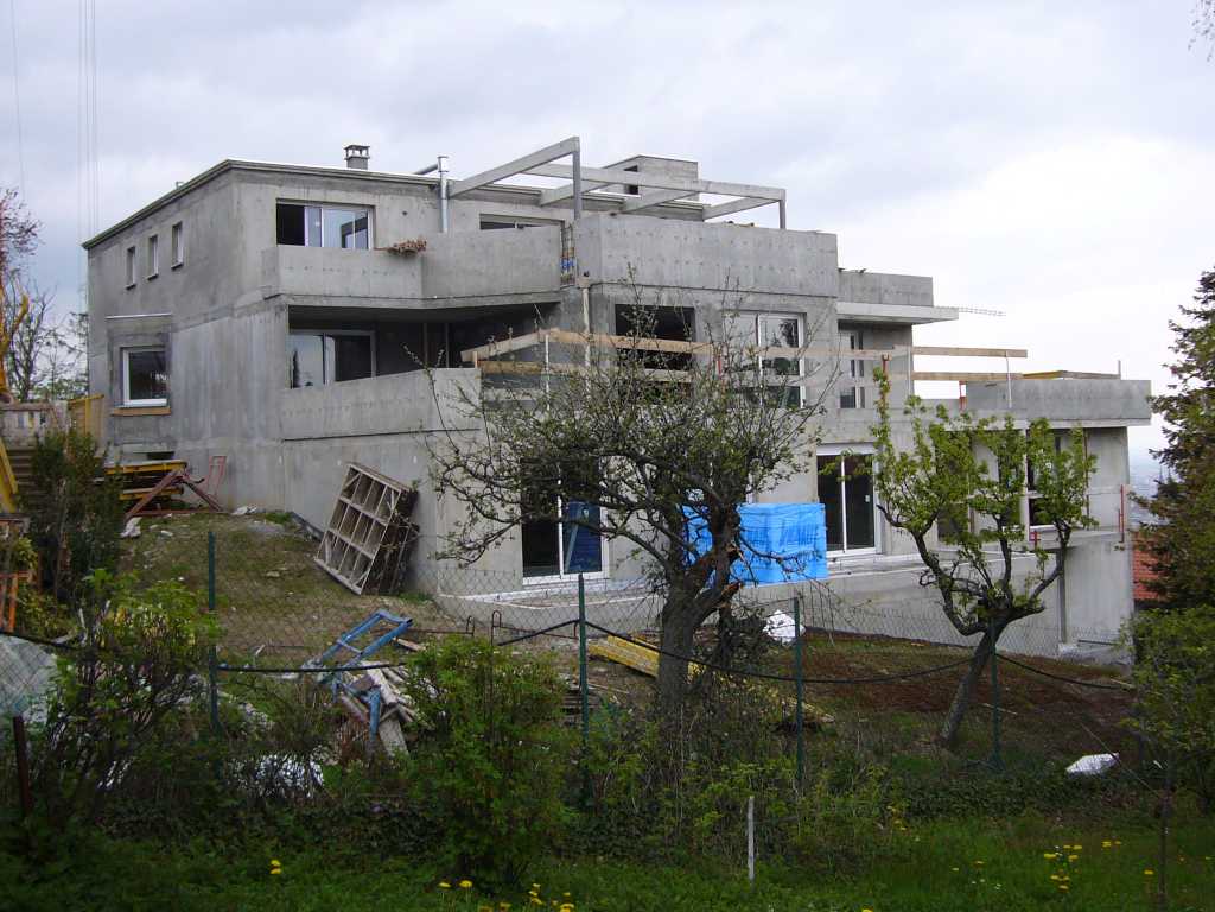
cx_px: 608
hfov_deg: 46.8
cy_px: 456
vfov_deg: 36.0
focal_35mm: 40
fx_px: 1404
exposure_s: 1/250
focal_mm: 4.7
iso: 80
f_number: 2.8
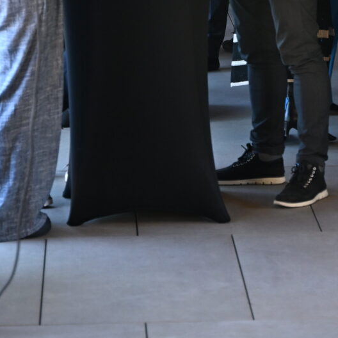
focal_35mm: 239
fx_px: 2640
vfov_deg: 7.2
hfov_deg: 7.3
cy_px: -166
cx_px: 296
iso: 640
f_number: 3.2
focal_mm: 58
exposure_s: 1/160
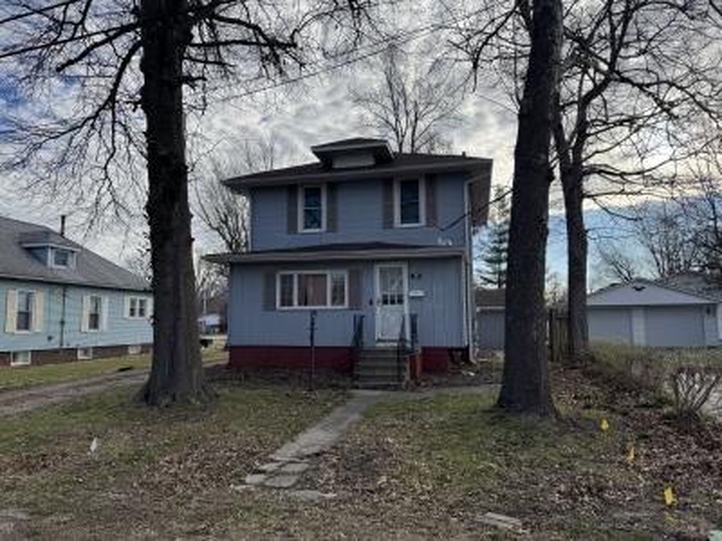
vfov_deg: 56.8
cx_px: 361
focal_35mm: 24
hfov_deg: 71.6
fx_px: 501
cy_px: 270
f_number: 1.78
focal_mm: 6.76
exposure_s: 1/2833
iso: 80
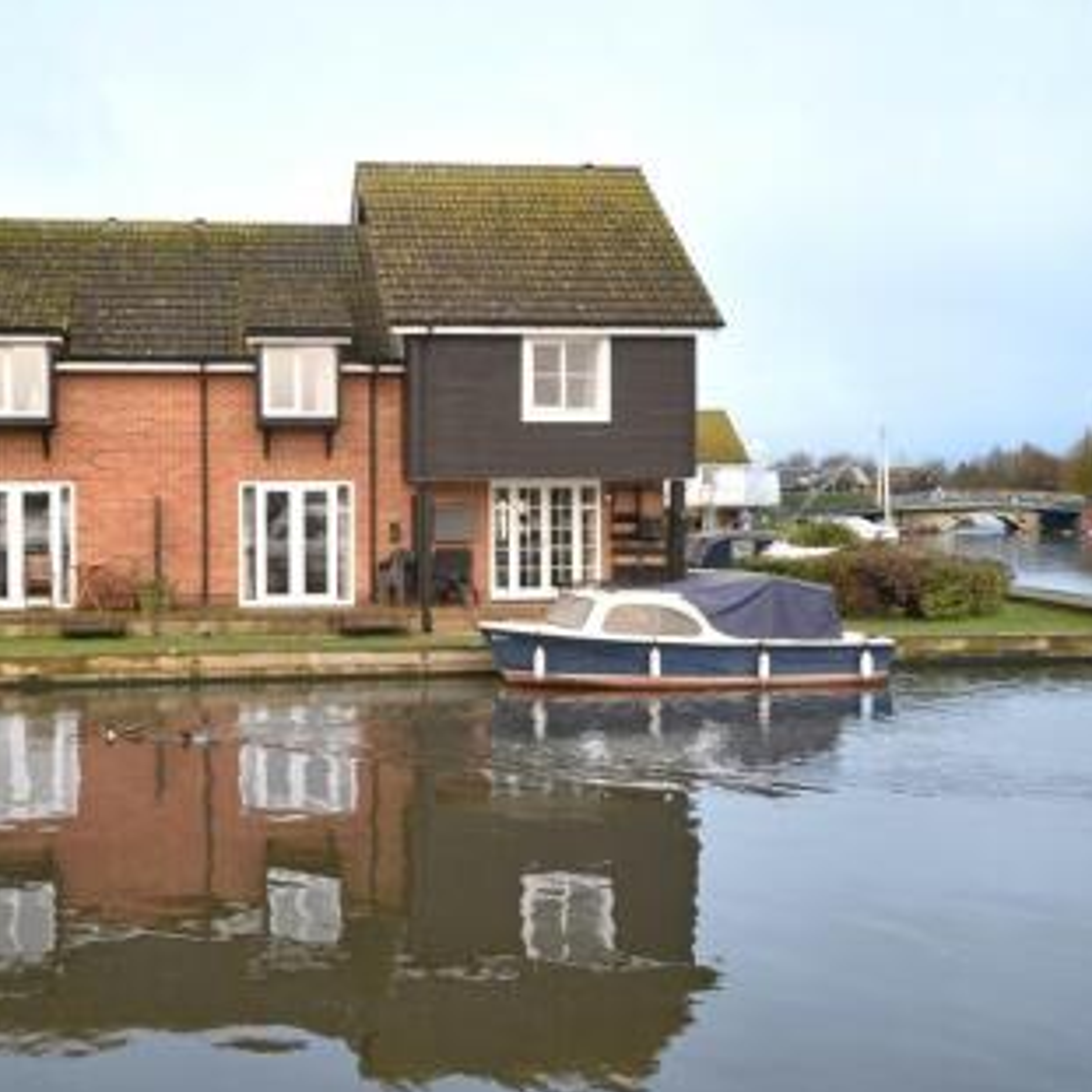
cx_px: 316
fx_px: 1392
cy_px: 546
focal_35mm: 39
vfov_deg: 42.8
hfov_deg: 41.9
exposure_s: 1/200
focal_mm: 20
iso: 400
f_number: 7.1
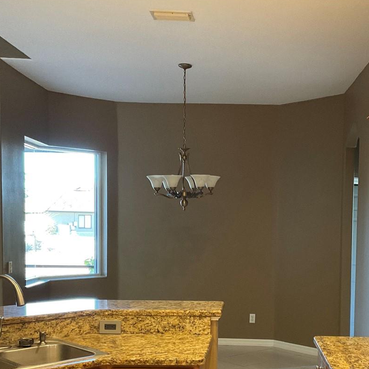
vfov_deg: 32.3
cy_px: 267
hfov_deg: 32.6
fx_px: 627
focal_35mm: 52
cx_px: 242
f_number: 1.8
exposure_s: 1/60
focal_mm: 3
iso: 200
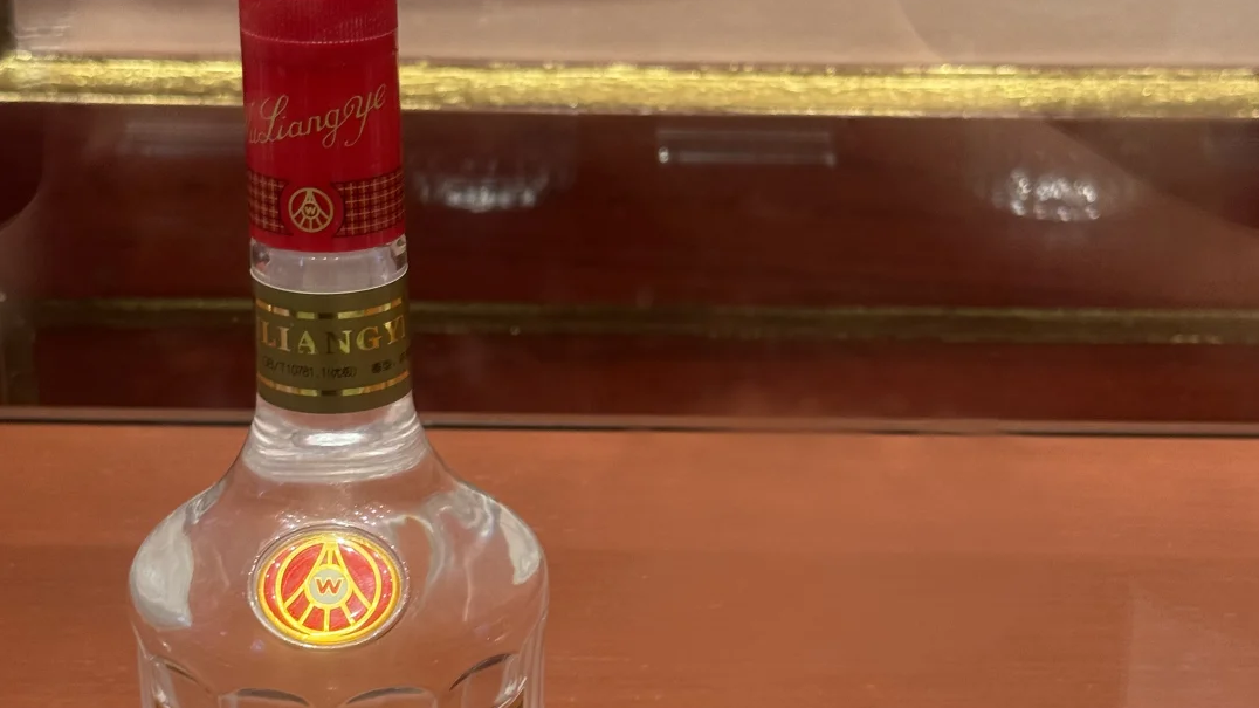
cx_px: 631
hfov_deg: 30.2
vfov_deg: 17.2
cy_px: 481
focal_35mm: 70
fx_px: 2337
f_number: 1.78
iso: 125
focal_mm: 6.76
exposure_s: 1/50
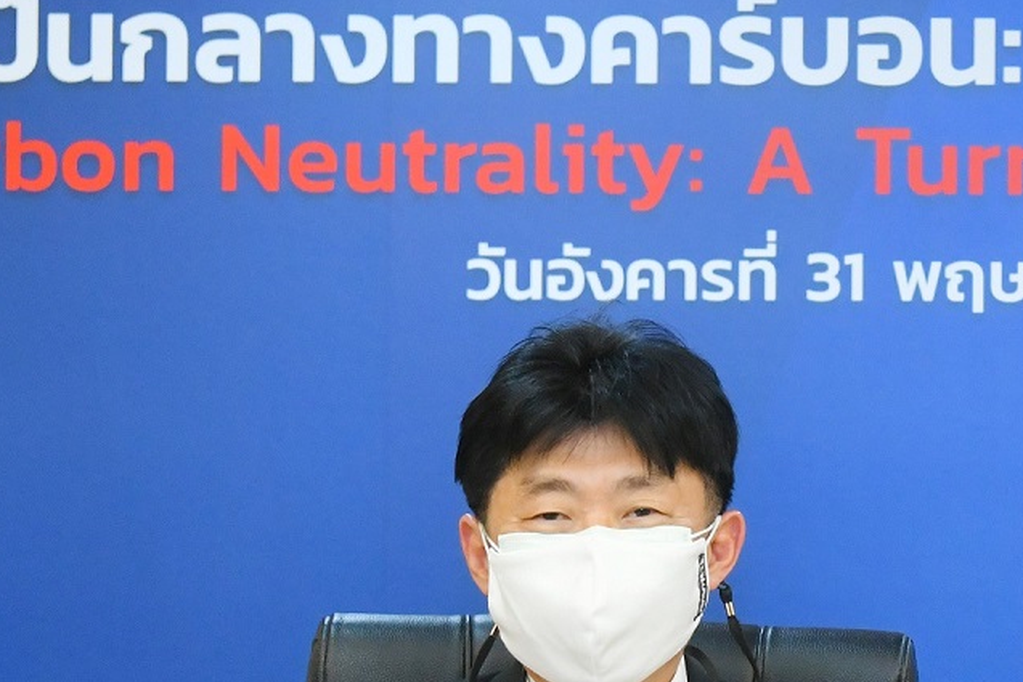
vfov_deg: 8.7
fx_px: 4462
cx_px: 1201
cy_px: 442
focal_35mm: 157
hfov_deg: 12.8
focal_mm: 50
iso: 2000
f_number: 5
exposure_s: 1/100
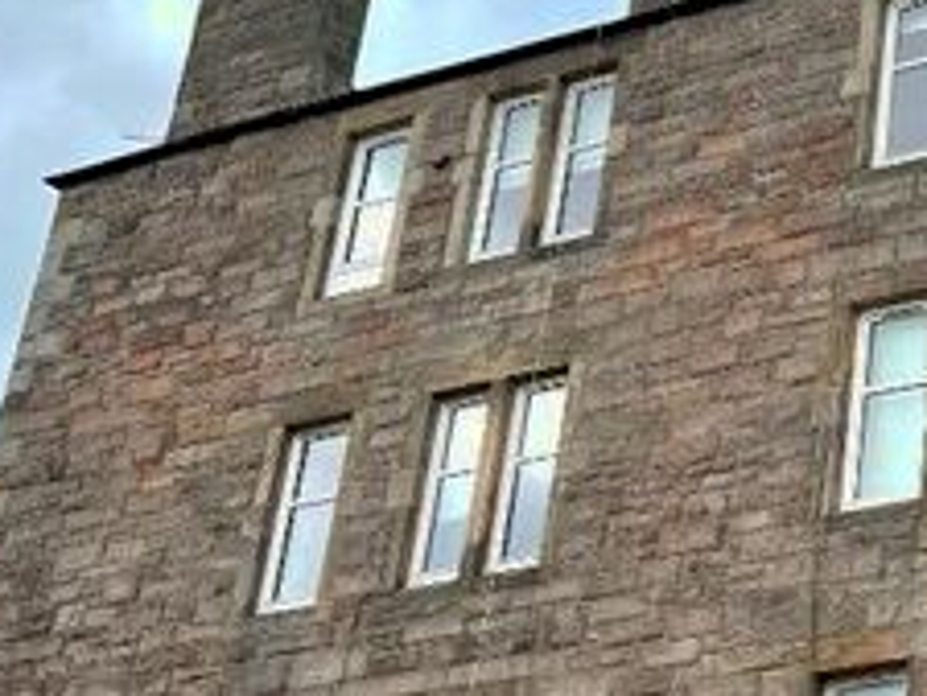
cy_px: 327
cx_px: 1248
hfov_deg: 21.5
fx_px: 2170
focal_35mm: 81
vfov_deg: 18.2
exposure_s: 1/2994
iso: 50
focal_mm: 5.7
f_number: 1.5
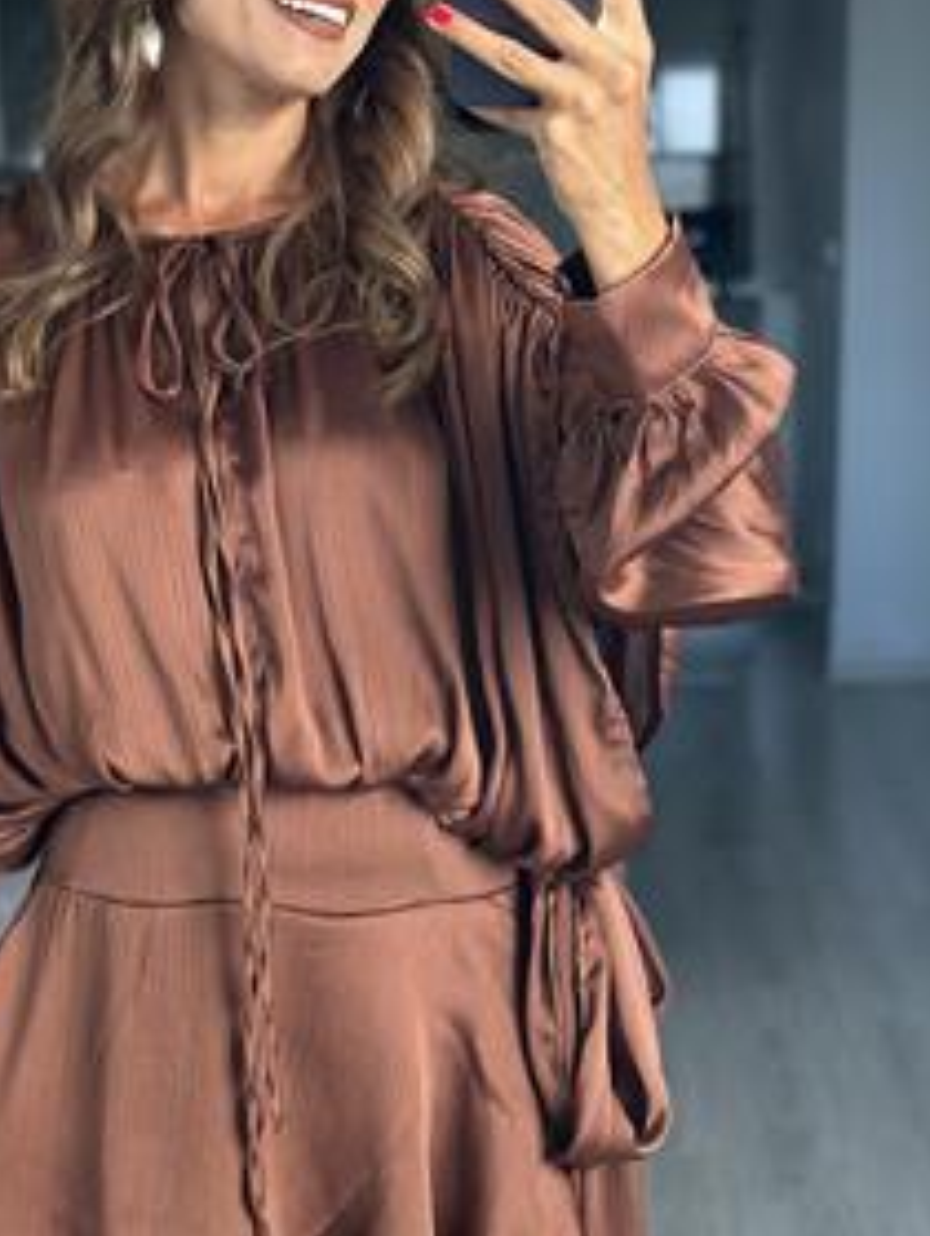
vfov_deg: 22.5
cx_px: 301
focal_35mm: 87
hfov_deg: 17.0
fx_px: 3109
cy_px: 660
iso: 80
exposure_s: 1/121
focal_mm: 6.86
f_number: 1.78
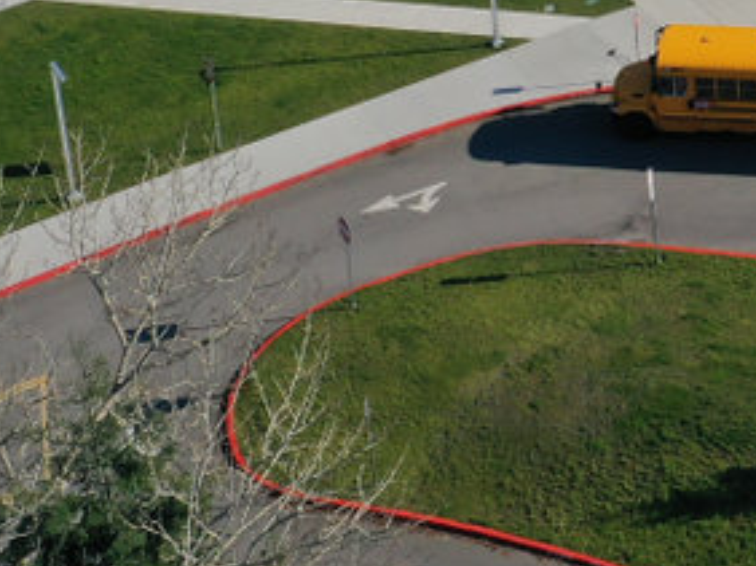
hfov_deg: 15.0
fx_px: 2706
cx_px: 1054
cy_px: -559
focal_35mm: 124
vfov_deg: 10.9
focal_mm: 10.26
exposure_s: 1/640
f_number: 6.3
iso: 100
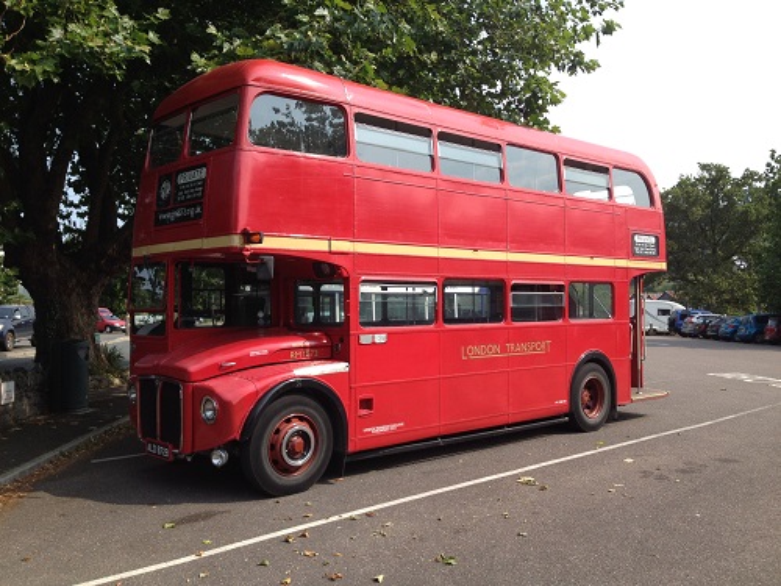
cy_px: 293
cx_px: 390
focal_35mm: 35
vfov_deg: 40.7
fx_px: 790
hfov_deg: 52.6
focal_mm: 4.28
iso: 50
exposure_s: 1/1042
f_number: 2.4
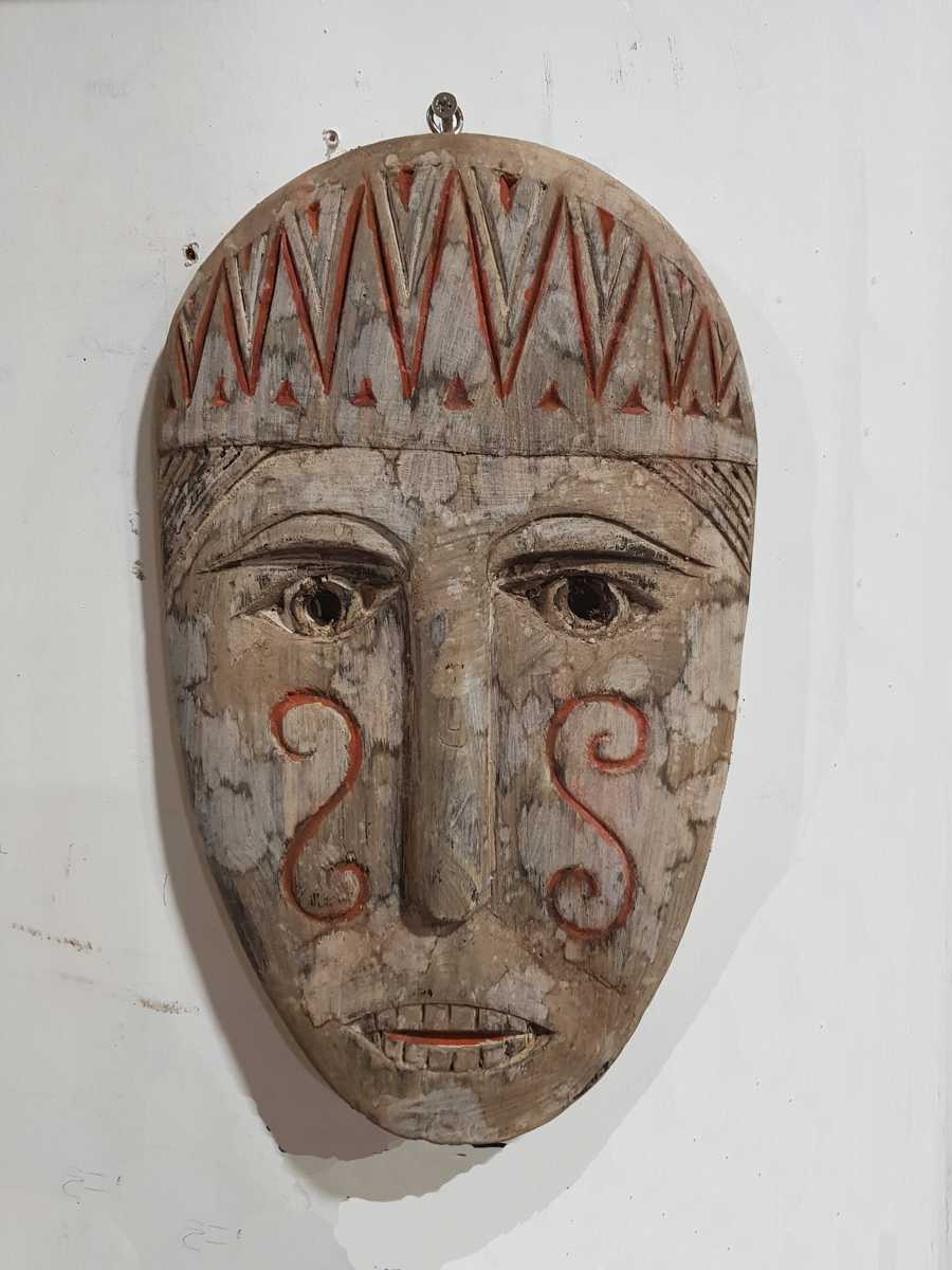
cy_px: 635
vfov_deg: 67.3
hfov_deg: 53.1
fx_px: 953
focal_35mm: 26
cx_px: 476
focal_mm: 4.3
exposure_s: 1/25
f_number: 1.7
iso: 200
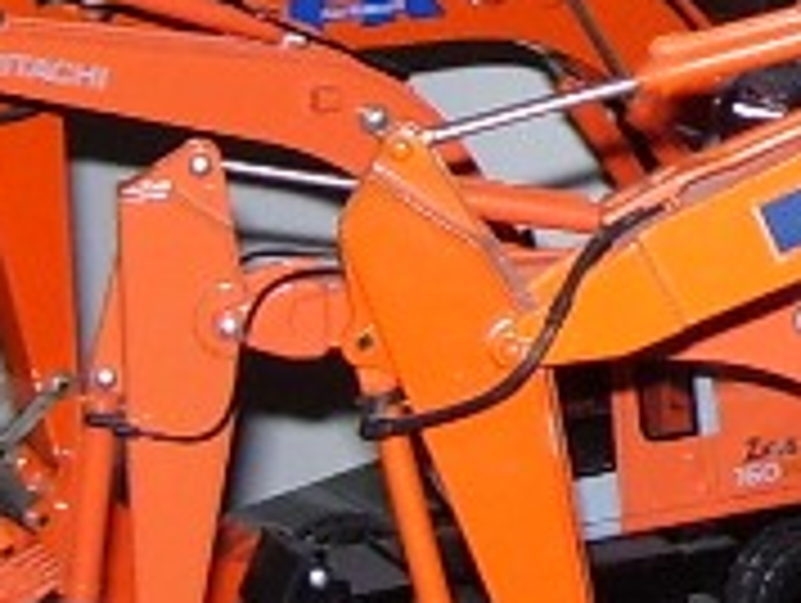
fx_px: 4796
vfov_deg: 7.2
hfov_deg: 9.3
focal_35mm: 207
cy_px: 40
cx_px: 1197
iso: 80
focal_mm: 6
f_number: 2.7
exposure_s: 1/60
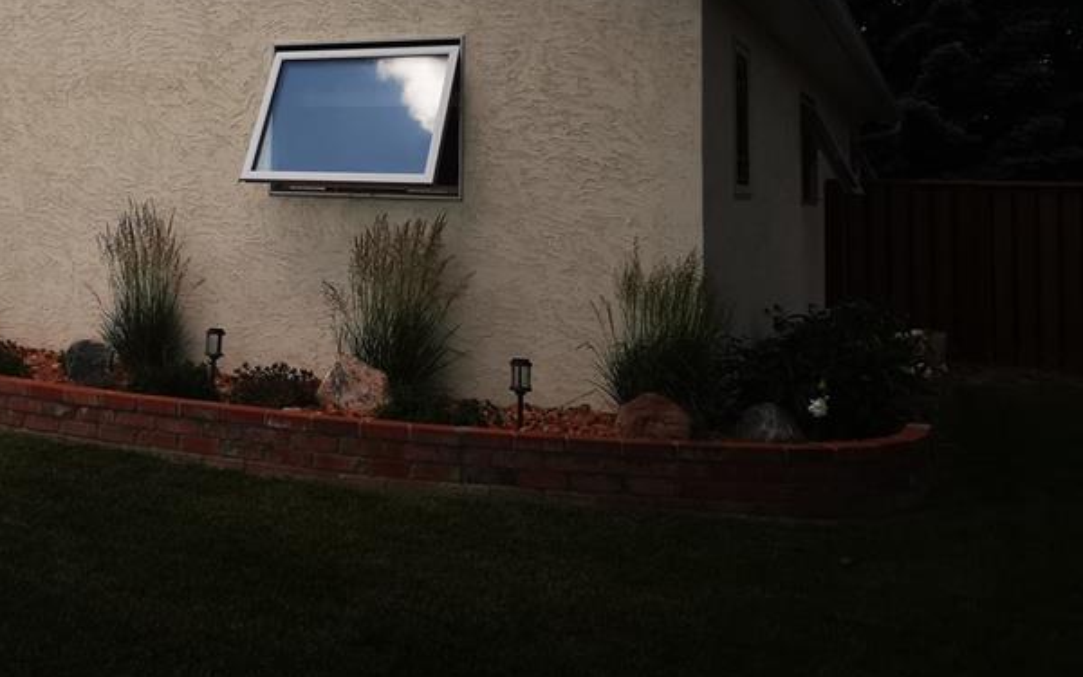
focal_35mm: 38
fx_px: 1122
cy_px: 63
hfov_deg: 49.3
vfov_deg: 31.9
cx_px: 260
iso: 50
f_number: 2.2
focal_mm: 2.26
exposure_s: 1/1121
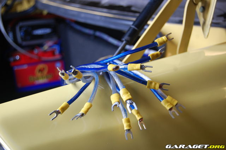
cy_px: 75
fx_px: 291
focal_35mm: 46
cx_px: 113
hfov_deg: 42.4
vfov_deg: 28.8
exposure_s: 1/40
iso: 400
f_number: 4.5
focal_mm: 31
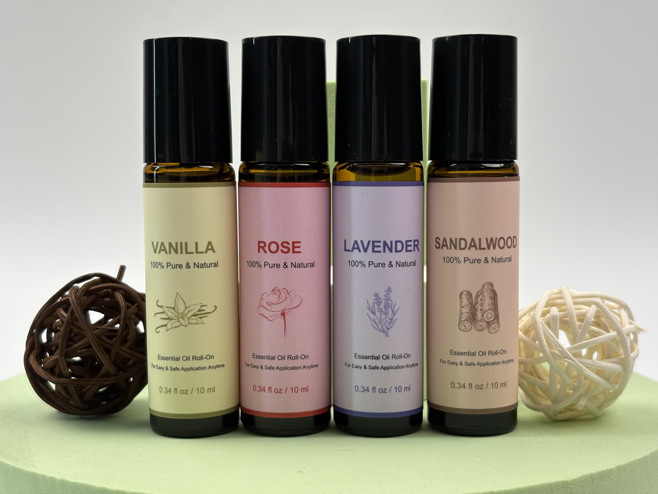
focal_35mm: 53
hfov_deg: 36.2
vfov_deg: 27.5
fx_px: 1007
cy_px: 251
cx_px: 328
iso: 40
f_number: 1.6
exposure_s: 1/208
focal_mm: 5.96
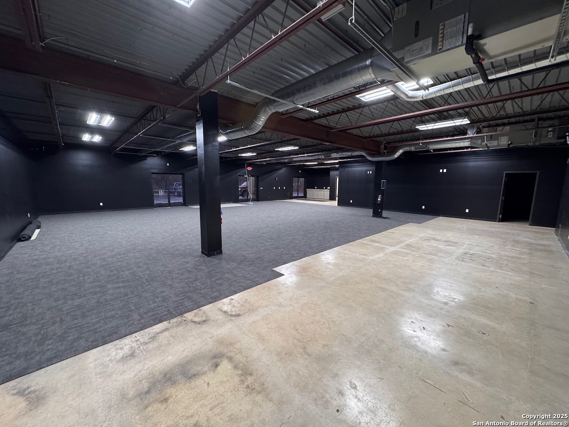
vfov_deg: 85.7
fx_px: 230
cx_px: 284
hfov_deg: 102.1
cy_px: 214
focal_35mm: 14
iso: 320
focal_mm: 2.22
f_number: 2.2
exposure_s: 1/60
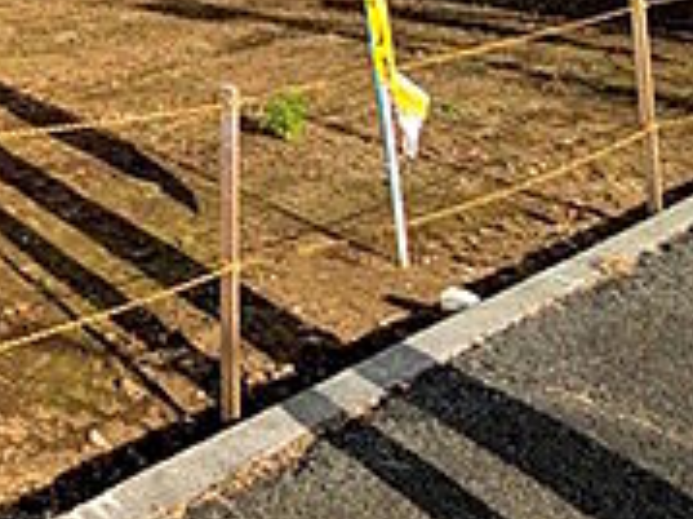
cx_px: -337
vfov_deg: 24.7
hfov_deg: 27.9
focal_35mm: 47
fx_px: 940
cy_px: -236
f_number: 2.2
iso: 55
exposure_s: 1/1751
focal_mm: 1.83
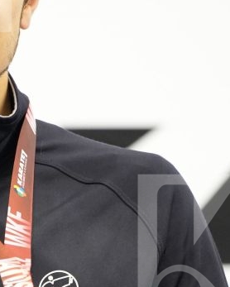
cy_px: 250
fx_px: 7643
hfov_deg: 1.7
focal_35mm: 899
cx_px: -65
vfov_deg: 2.2
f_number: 2.8
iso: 2000
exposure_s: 1/250
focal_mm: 185
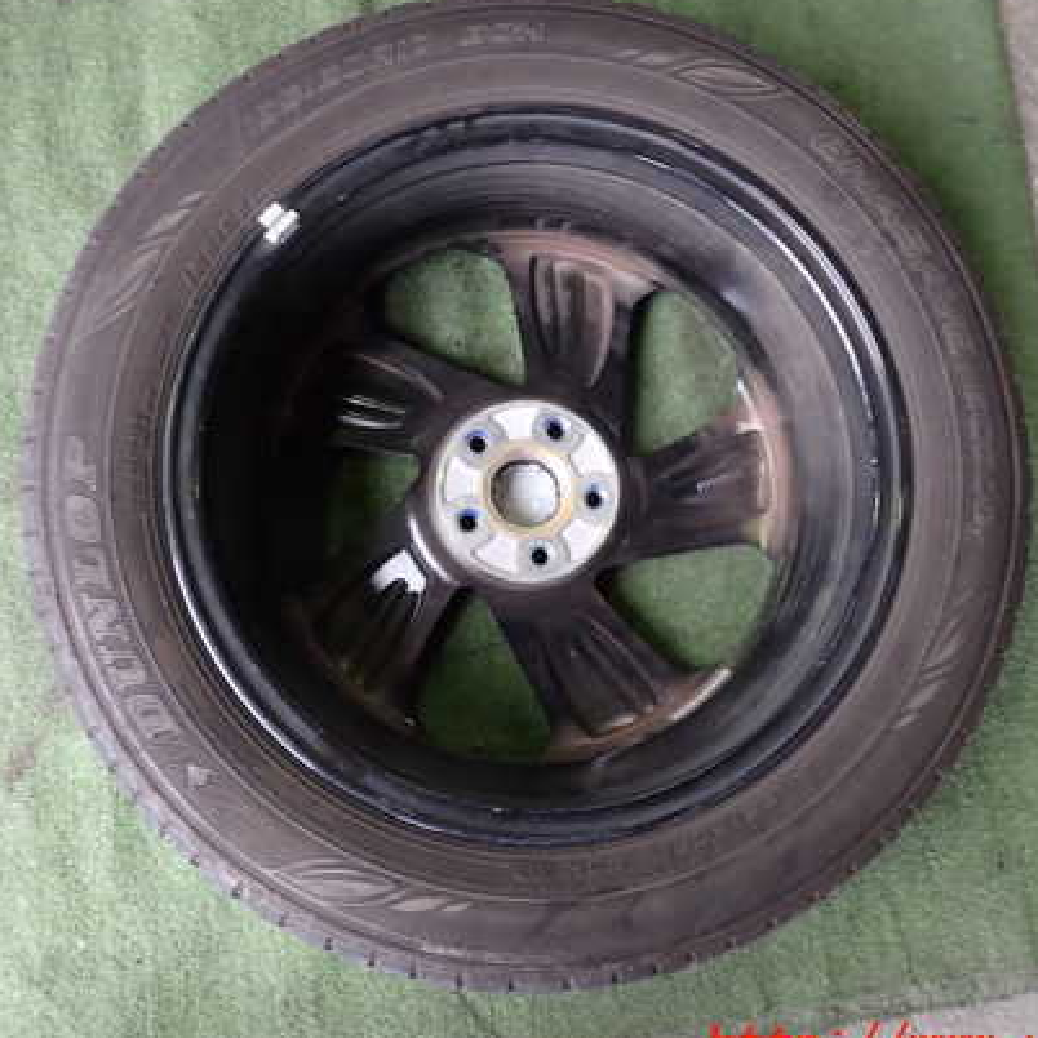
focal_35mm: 33
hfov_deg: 49.7
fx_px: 1120
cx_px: 519
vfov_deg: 49.7
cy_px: 501
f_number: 2
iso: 200
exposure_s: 1/60
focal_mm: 4.5
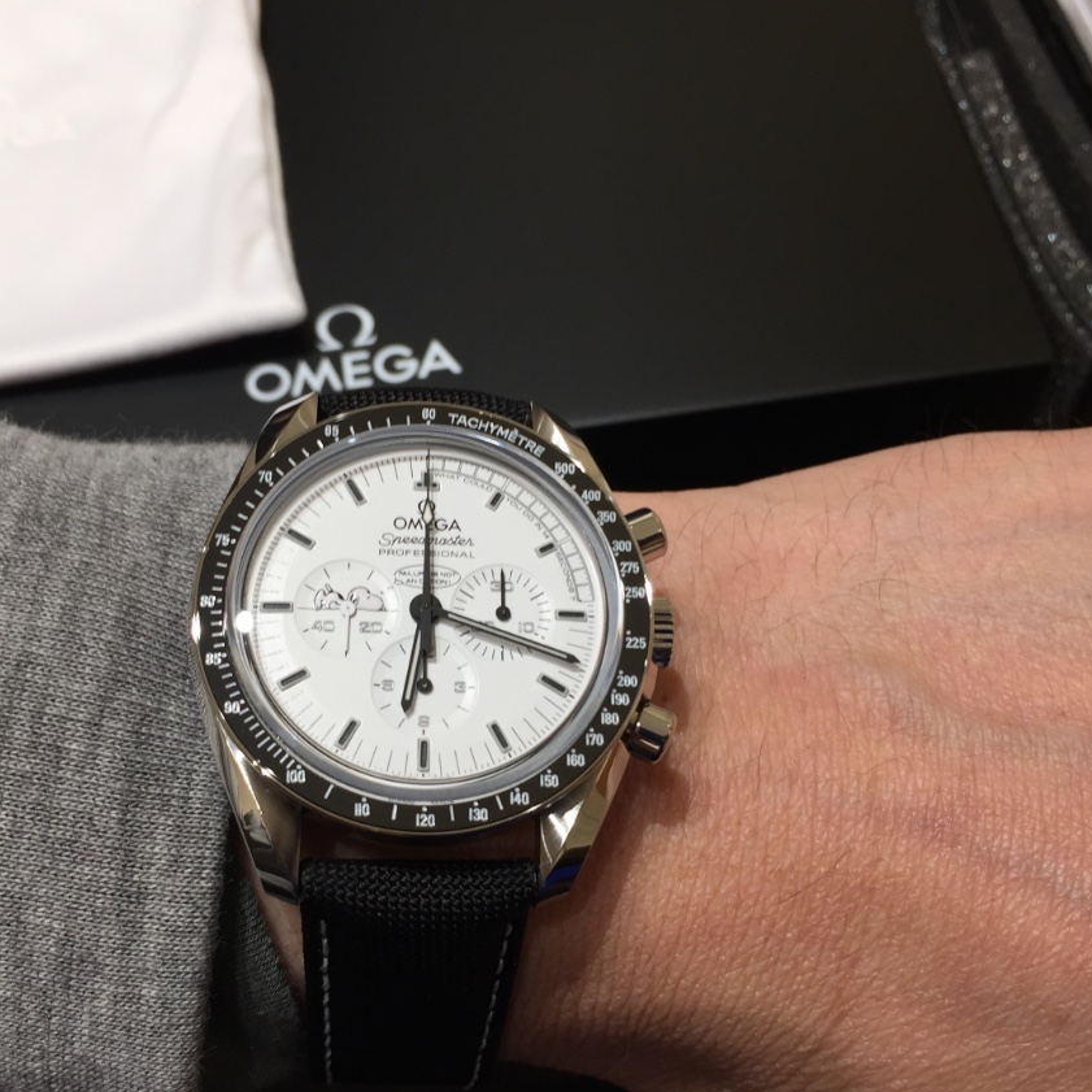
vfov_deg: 42.8
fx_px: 1392
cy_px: 610
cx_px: 497
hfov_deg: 42.8
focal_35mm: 39
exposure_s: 1/60
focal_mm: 4.15
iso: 32
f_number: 2.2
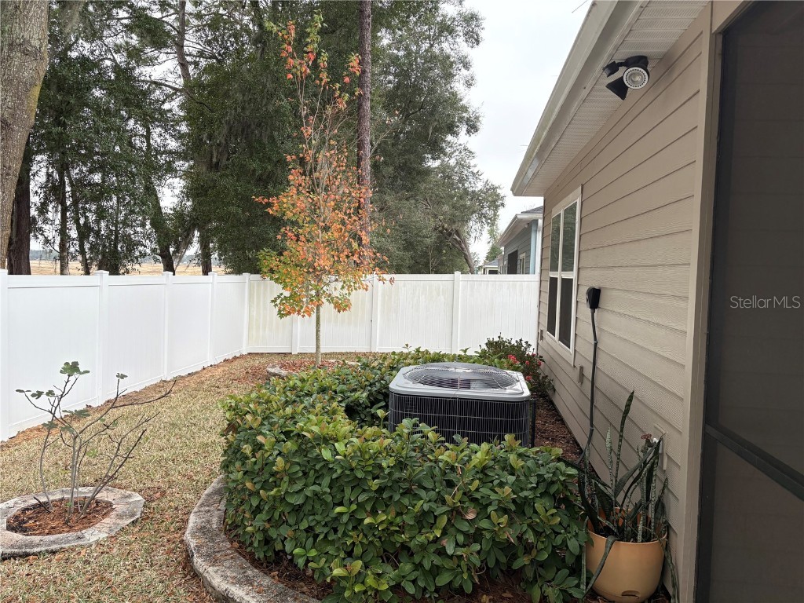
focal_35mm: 26
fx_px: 604
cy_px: 302
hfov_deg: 67.3
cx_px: 402
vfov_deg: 53.1
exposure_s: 1/539
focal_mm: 5.96
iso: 64
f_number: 1.6
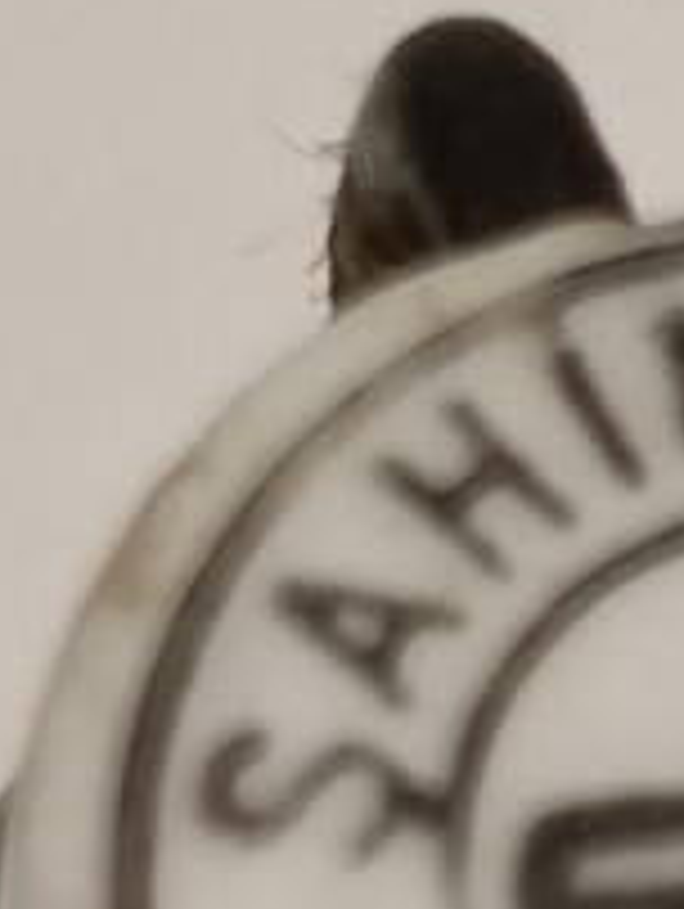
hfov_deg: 3.2
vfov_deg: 4.3
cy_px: 1143
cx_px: 954
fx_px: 12146
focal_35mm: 462
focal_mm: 6.72
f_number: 1.69
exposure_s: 1/120
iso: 417
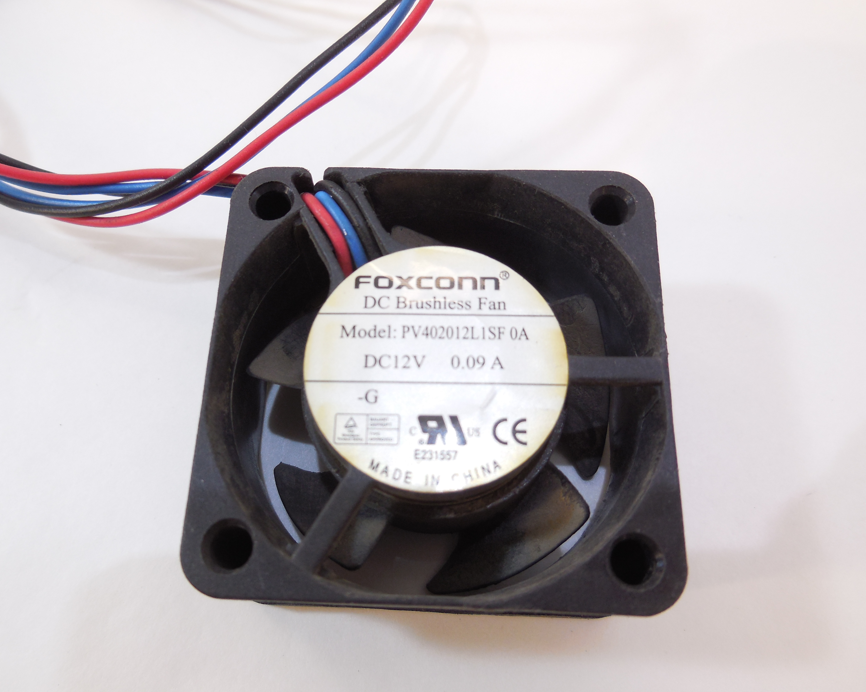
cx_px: 404
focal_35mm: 27
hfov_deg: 64.0
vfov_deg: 53.2
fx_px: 692
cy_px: 358
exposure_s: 1/80
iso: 125
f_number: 3.1
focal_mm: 4.5
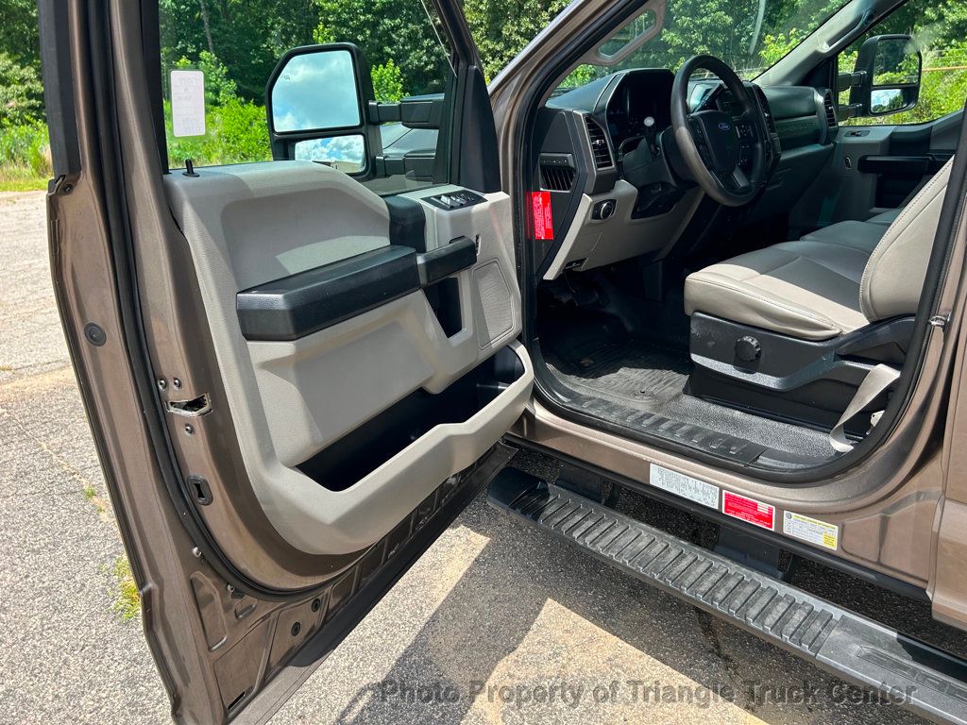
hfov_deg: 67.3
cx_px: 484
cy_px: 362
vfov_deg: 53.1
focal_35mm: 26
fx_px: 726
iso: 50
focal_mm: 5.7
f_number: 1.5
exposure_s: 1/1266
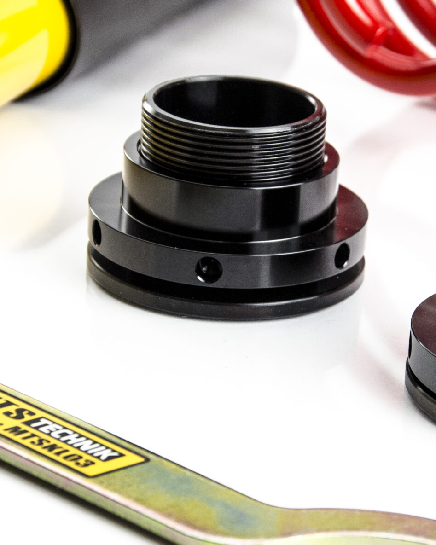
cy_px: 281
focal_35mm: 158
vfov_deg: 12.2
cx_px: 357
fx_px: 2549
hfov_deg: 9.7
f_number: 5.6
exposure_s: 1/125
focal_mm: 52
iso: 400
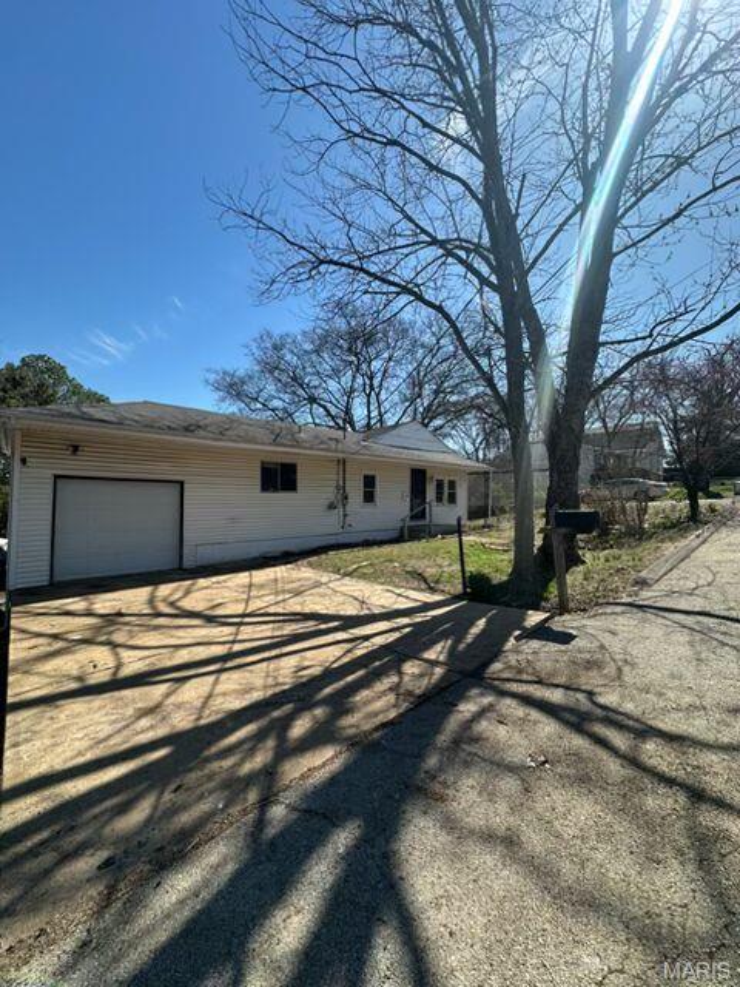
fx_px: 399
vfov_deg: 102.1
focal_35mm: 14
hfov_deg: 85.7
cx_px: 370
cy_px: 494
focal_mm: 2.22
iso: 40
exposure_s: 1/1335
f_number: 2.2
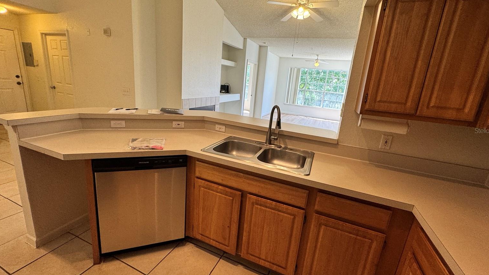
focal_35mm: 16
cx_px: 249
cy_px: 130
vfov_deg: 67.0
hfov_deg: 99.4
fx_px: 207
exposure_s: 1/120
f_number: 2.2
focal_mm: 2.22
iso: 160
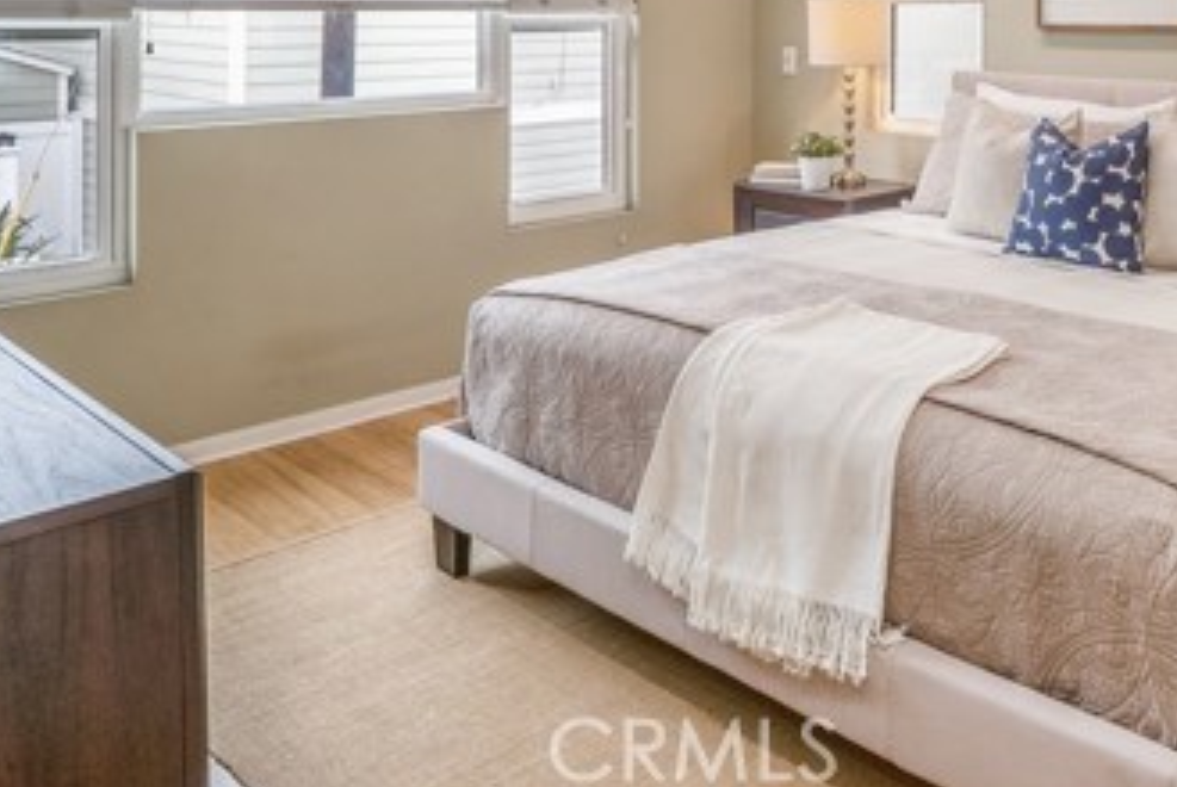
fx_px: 1145
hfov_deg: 52.2
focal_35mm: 35
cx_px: 869
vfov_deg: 35.1
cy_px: 38
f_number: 8
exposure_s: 1/125
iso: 250
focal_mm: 18
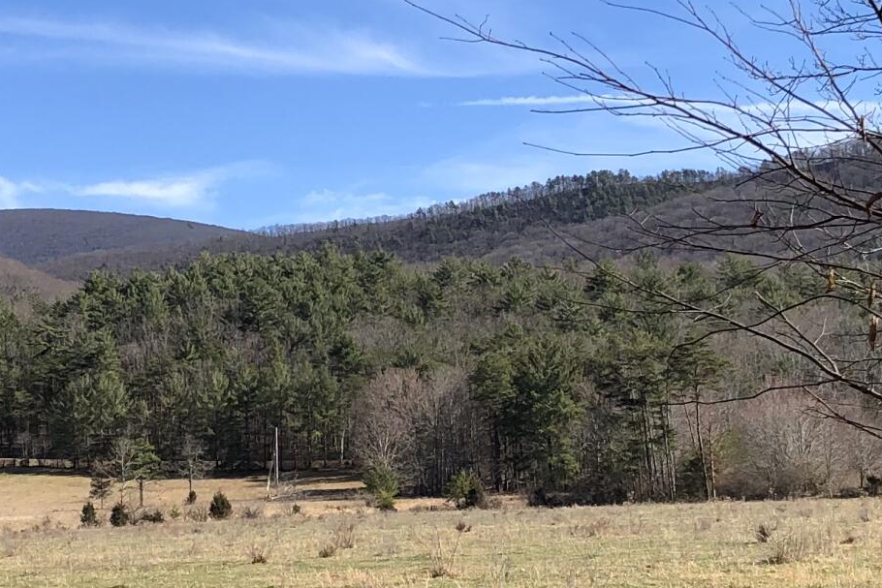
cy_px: 359
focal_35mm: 96
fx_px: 2352
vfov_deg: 14.2
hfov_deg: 21.2
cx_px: 356
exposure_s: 1/1245
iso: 20
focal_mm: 3.99
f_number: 1.8
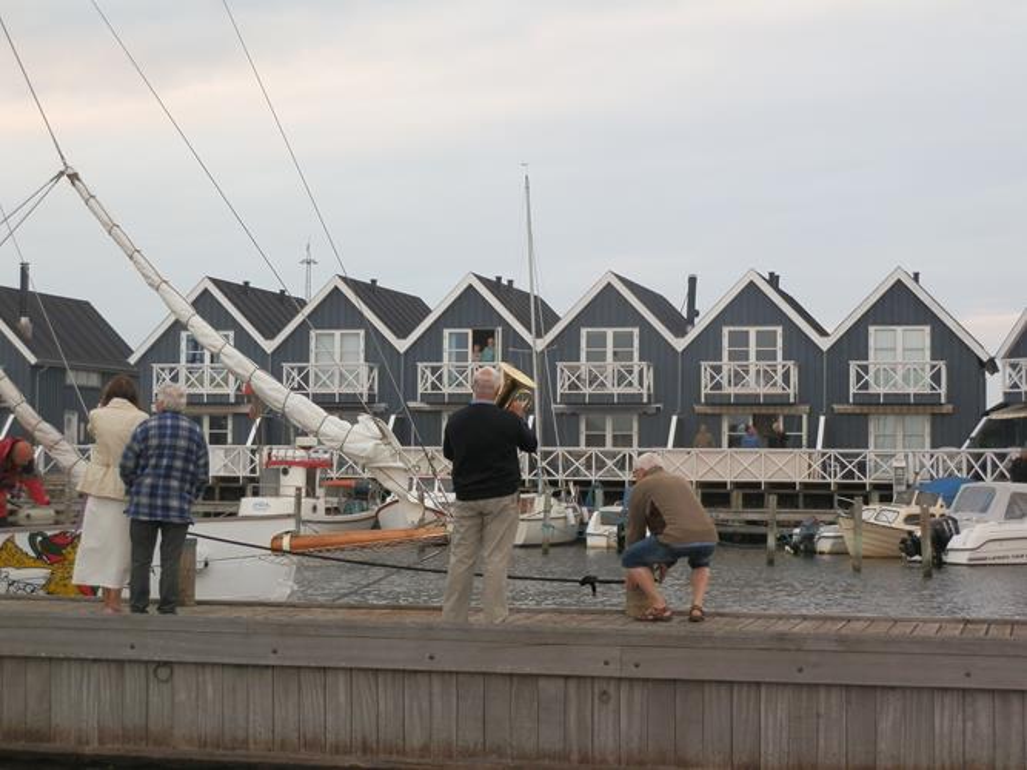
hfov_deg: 28.6
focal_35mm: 68
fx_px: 2017
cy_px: 385
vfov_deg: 21.6
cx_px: 514
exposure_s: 1/50
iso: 200
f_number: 3.8
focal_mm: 12.25
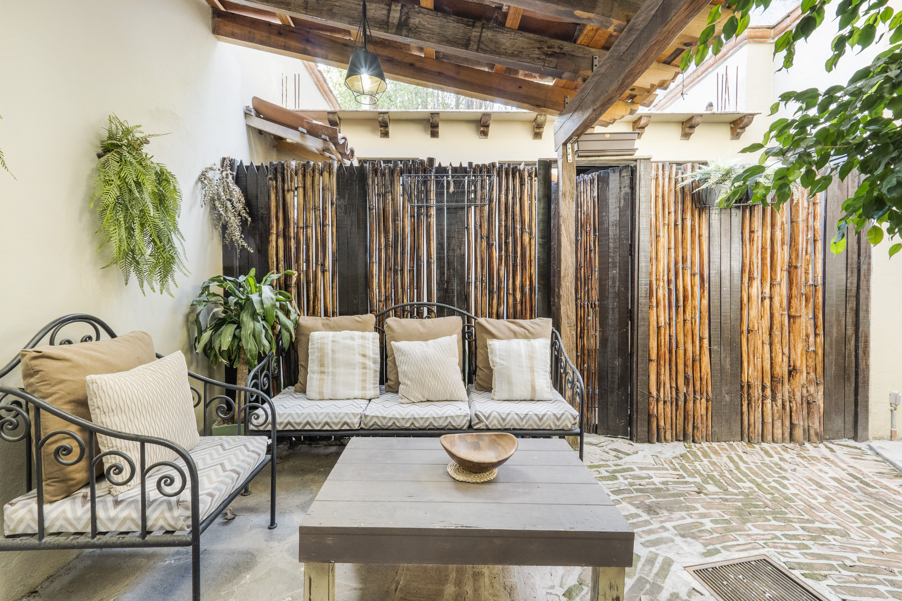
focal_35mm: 16
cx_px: 451
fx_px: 413
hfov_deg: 95.0
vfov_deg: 72.0
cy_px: 300
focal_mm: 11
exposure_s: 1/10
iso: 640
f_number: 8
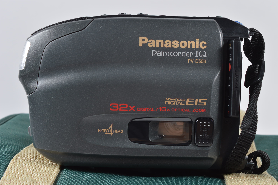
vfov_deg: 22.6
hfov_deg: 33.4
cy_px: 92
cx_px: 139
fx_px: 463
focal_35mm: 60
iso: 100
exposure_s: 1/125
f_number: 9
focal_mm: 40
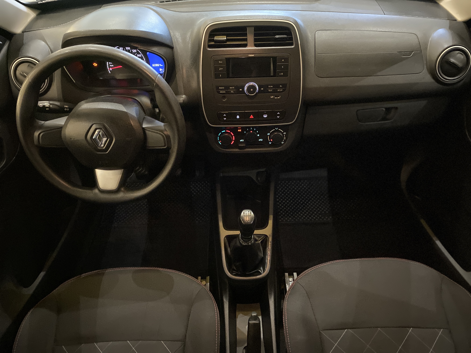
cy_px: 176
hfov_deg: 67.3
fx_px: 354
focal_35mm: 26
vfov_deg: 53.1
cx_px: 236
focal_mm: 4.25
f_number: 1.8
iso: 2000
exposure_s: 1/15
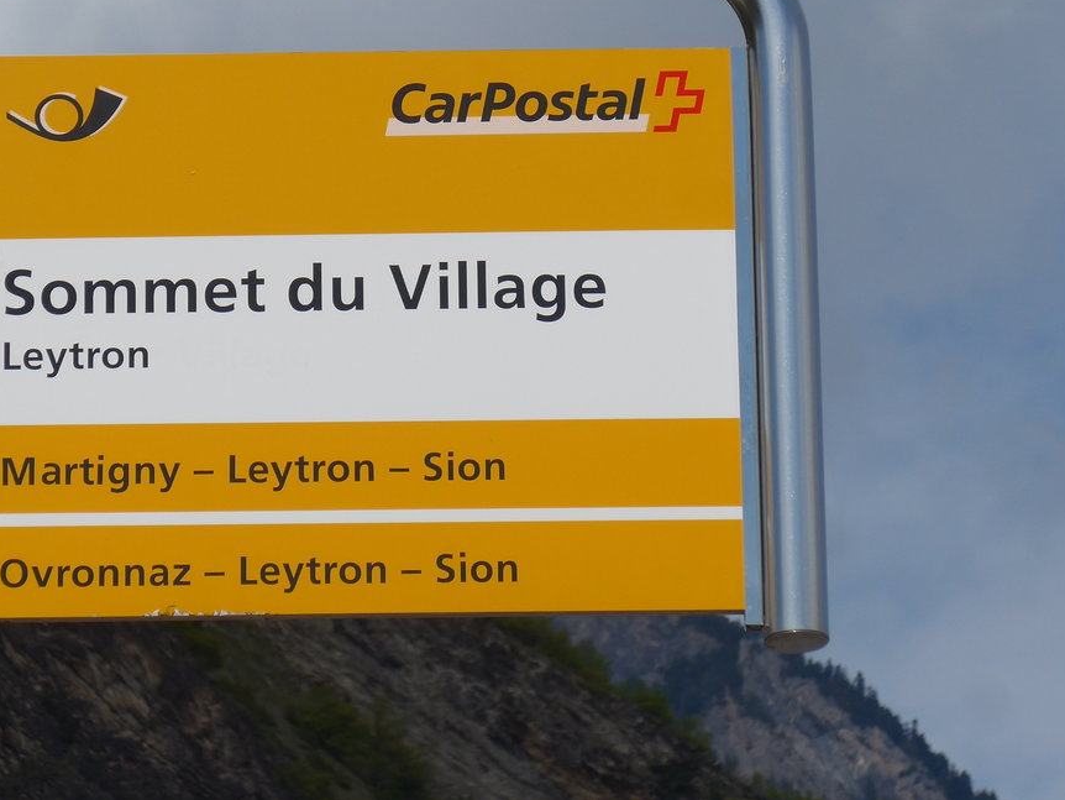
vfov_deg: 6.1
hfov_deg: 8.1
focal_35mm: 245
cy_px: 246
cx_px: 342
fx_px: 7540
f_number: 5.6
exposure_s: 1/1000
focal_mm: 34.2
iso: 80
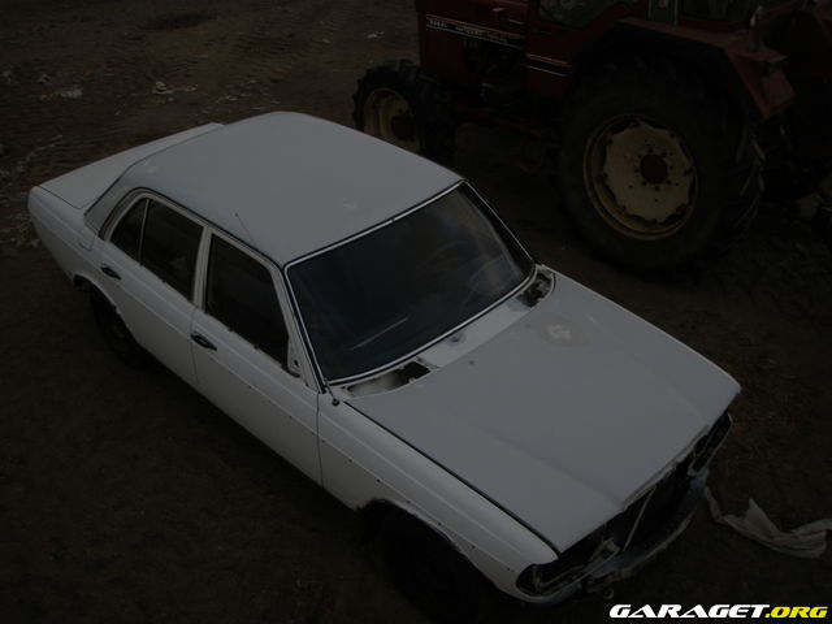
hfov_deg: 49.0
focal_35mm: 38
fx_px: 913
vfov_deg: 37.7
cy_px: 312
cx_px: 416
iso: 50
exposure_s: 1/100
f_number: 3.5
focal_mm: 6.7
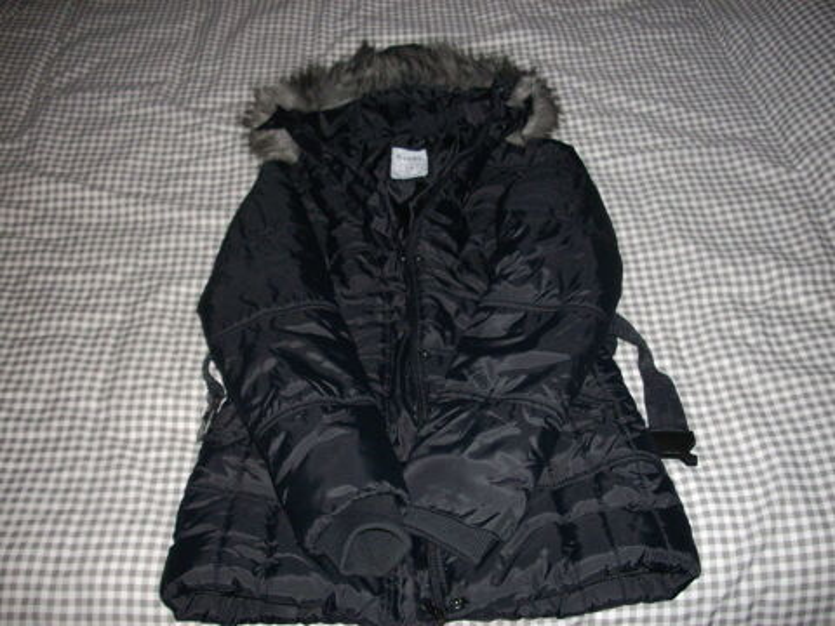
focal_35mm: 37
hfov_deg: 50.1
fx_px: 893
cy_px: 313
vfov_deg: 38.7
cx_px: 418
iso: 160
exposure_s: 1/50
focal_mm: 6.2
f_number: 2.8
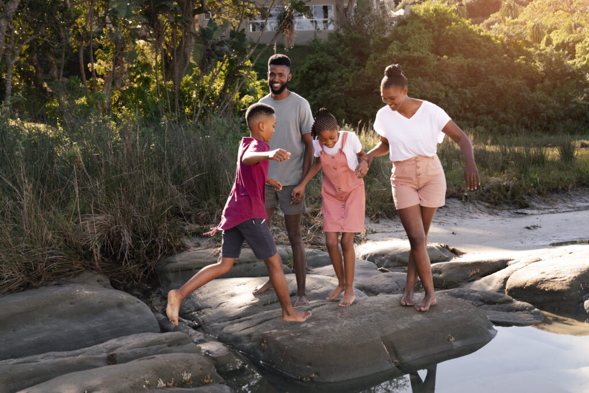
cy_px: 196
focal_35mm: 40
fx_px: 654
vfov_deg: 33.4
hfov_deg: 48.5
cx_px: 294
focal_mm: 40
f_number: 4.5
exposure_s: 1/400
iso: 320
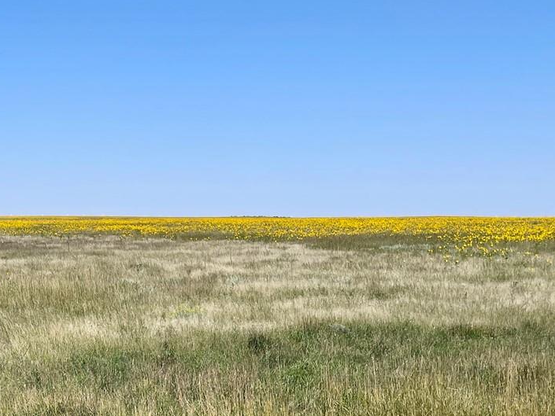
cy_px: 381
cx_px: 68
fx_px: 946
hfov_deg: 31.4
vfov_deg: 24.1
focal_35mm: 59
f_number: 1.6
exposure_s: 1/4651
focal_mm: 4.2
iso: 32
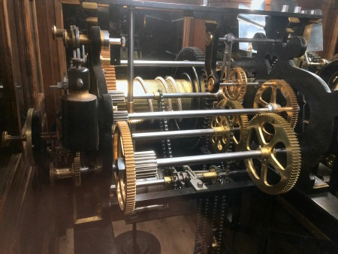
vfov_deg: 48.3
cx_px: 169
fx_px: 283
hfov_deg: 61.6
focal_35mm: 29
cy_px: 127
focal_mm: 4.15
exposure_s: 1/33
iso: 250
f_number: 2.2
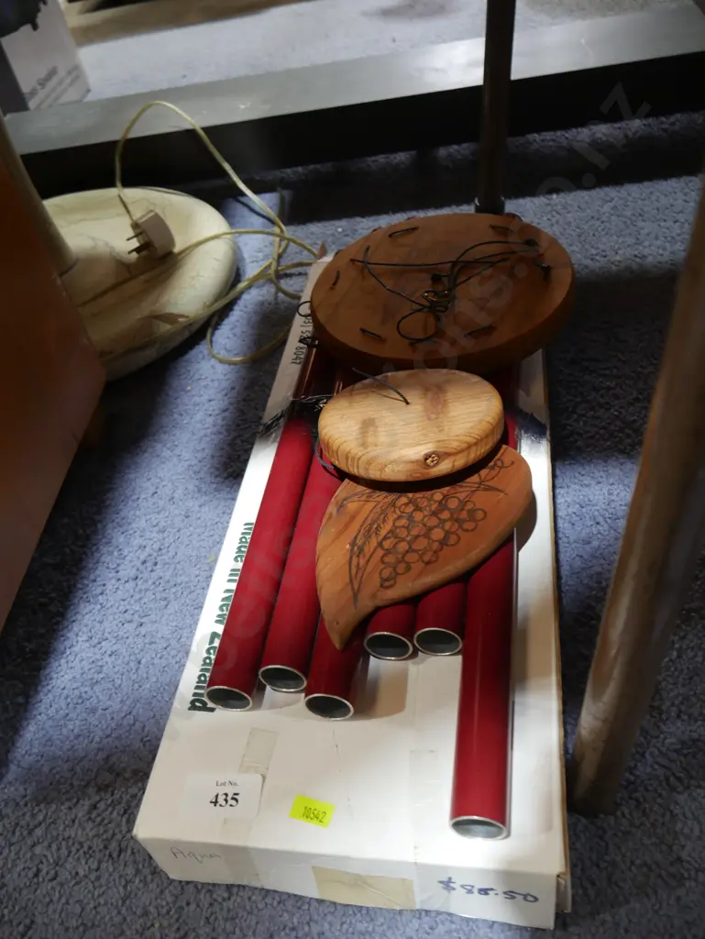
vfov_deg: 63.4
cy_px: 470
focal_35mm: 28
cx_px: 352
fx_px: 760
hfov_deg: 49.8
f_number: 3.5
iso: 640
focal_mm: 14
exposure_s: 1/60
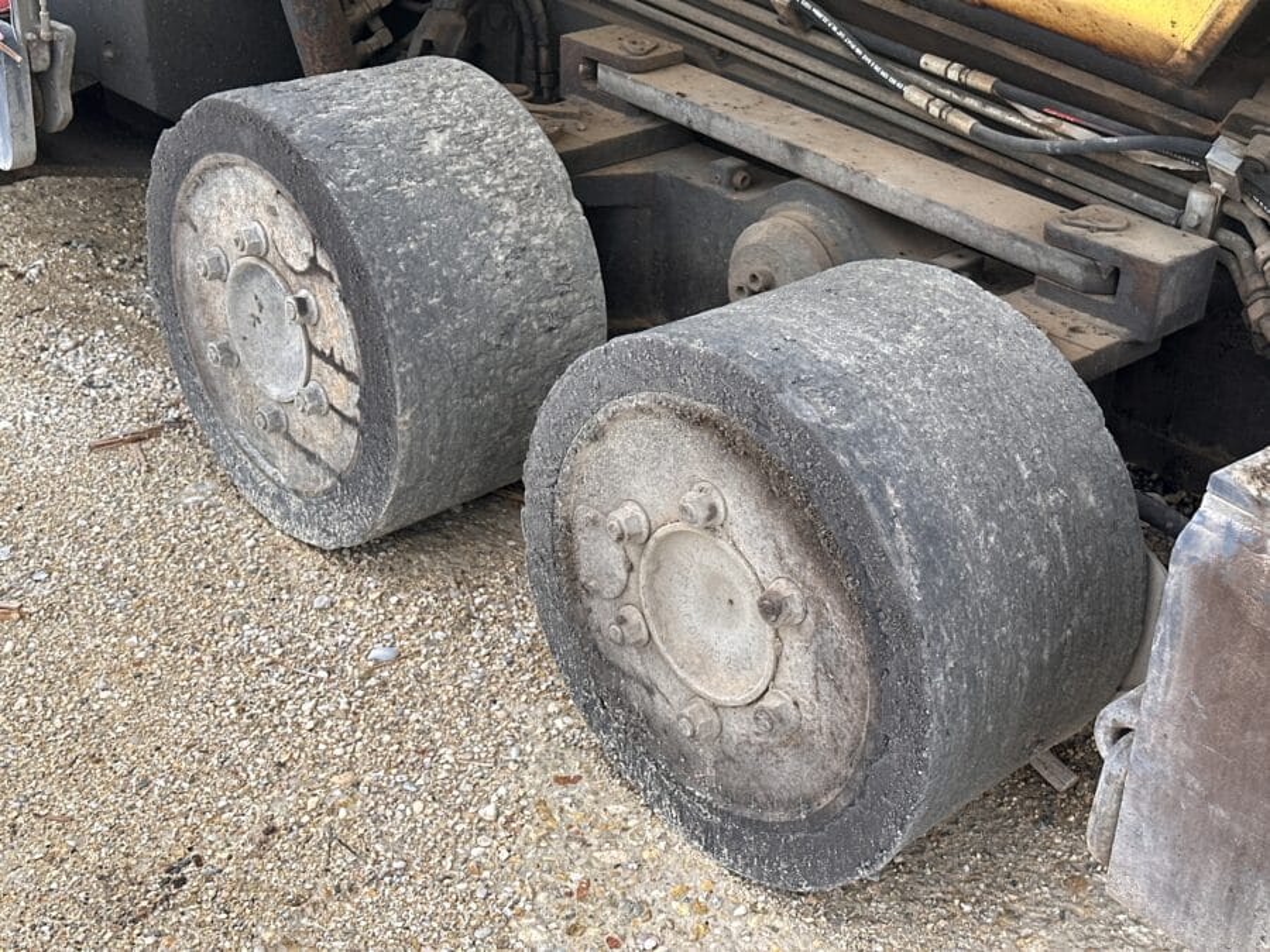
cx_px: 635
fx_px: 1761
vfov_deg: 30.3
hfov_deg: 39.7
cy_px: 476
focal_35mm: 48
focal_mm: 6.86
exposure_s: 1/252
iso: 64
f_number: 1.78
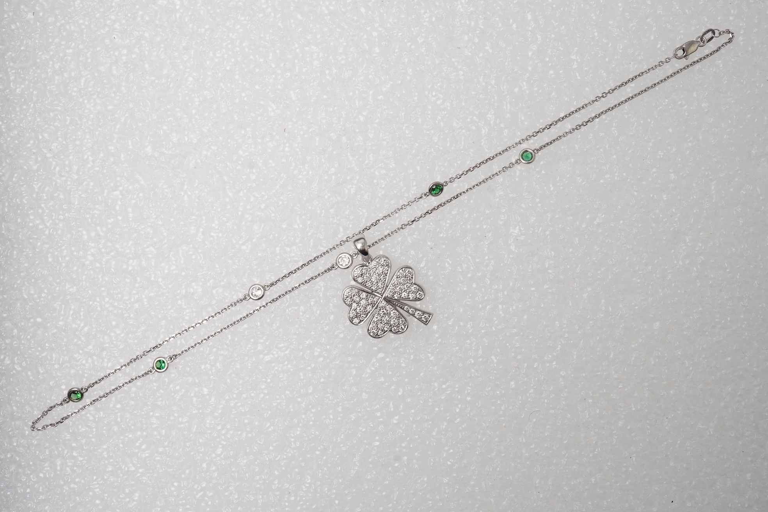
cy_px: 256
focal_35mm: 45
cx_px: 384
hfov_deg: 43.6
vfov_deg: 29.9
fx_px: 960
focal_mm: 30
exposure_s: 1/125
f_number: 22
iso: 400
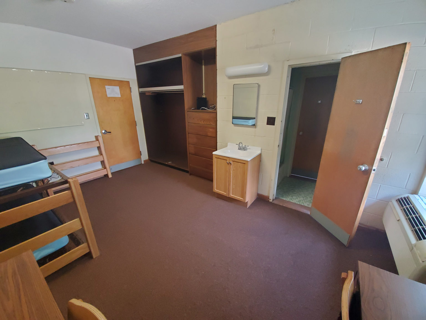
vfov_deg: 89.9
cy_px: 160
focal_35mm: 13
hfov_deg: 106.2
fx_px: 160
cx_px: 213
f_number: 2.2
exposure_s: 1/39
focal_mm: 1.8
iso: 400
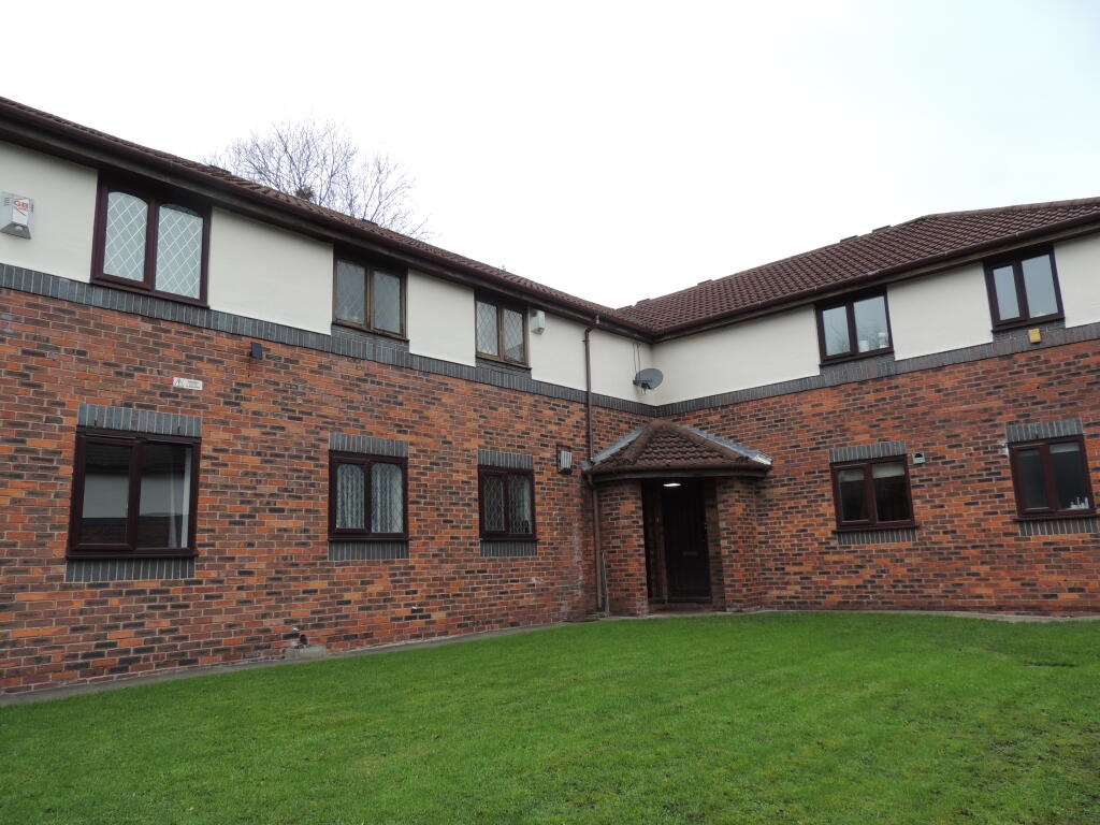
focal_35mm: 24
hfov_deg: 71.6
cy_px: 412
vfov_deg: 56.8
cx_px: 550
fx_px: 763
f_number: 3
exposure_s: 1/100
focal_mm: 4.3
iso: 100
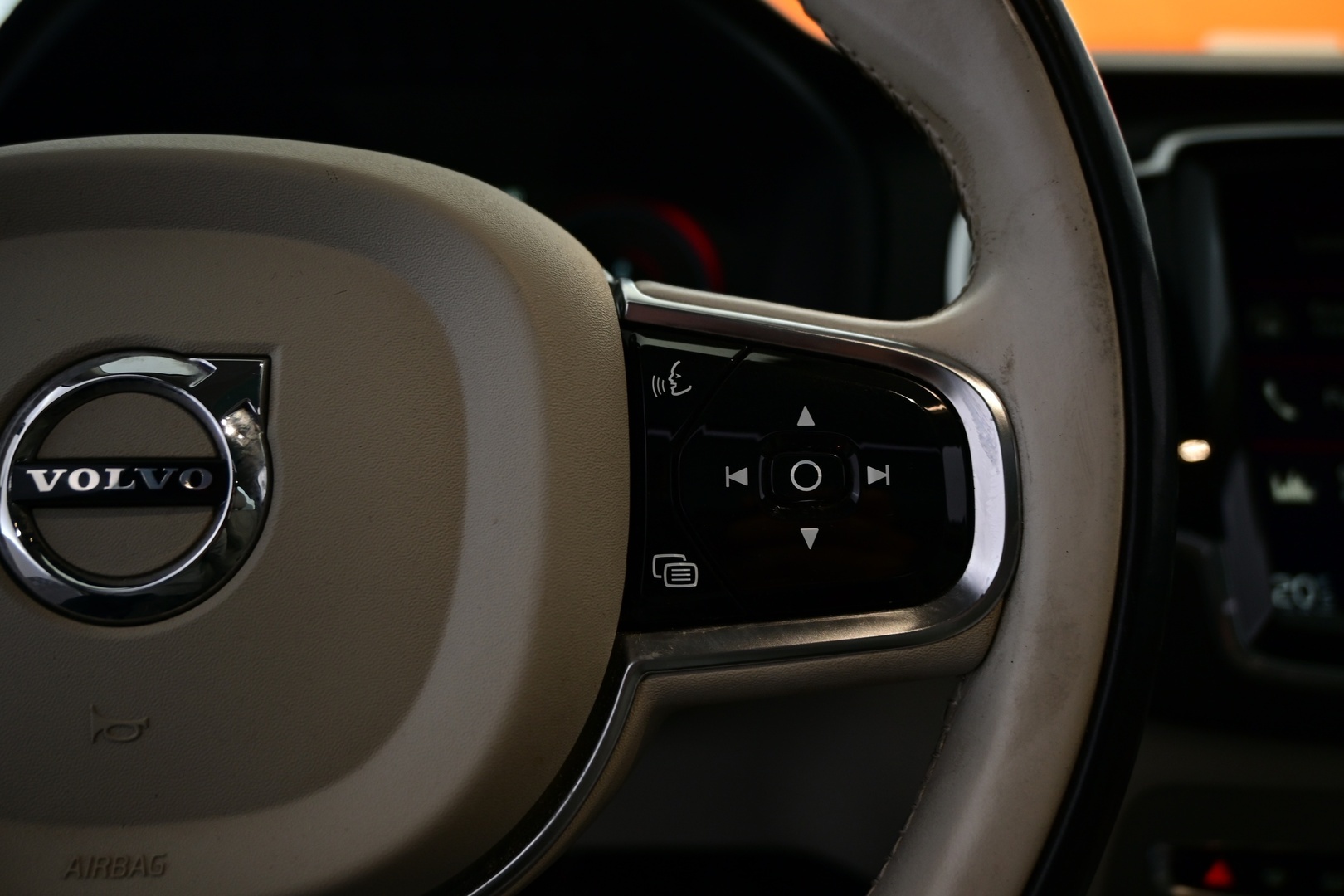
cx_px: 672
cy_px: 448
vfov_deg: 43.6
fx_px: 1120
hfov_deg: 61.9
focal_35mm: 30
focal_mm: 20
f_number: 3.8
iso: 320
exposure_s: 1/30
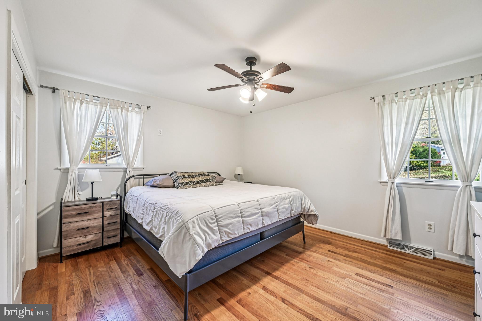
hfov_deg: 104.3
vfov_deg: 81.1
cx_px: 241
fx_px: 187
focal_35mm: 14
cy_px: 160
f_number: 8
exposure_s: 1/8
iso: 400
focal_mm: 14
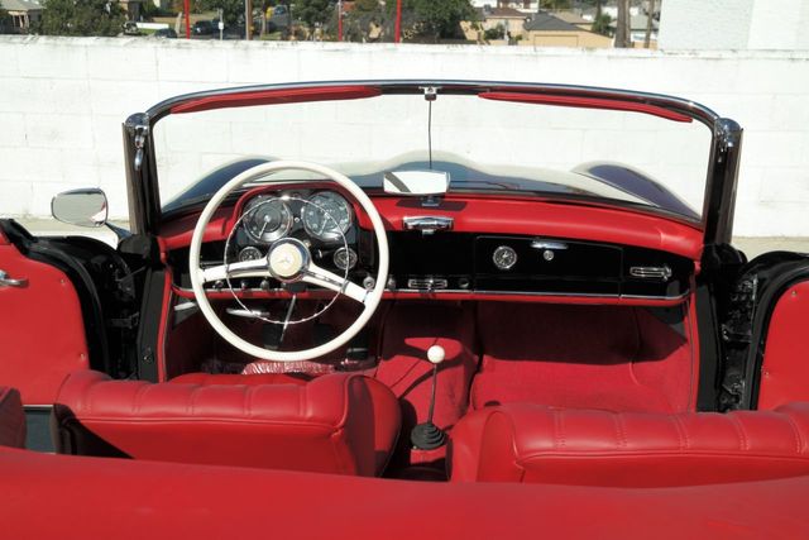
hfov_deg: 47.4
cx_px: 404
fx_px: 922
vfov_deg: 32.6
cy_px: 270
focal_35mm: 41
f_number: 7.1
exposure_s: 1/320
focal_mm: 27
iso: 100
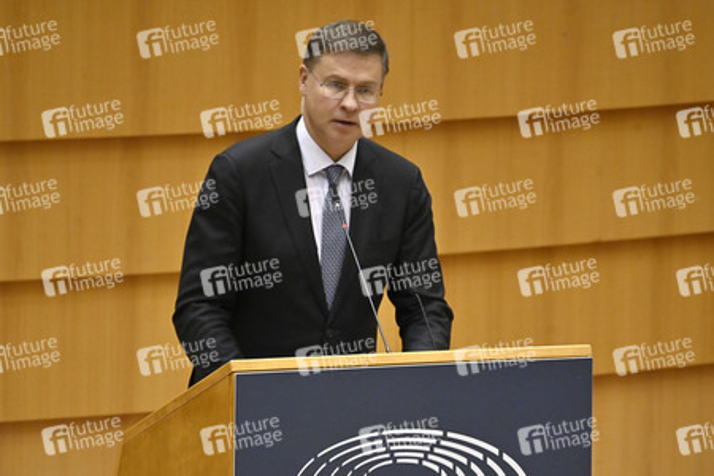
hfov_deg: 3.4
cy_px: 238
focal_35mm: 600
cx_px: 357
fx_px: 11899
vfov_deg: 2.3
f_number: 6.3
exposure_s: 1/640
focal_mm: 600
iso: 4000
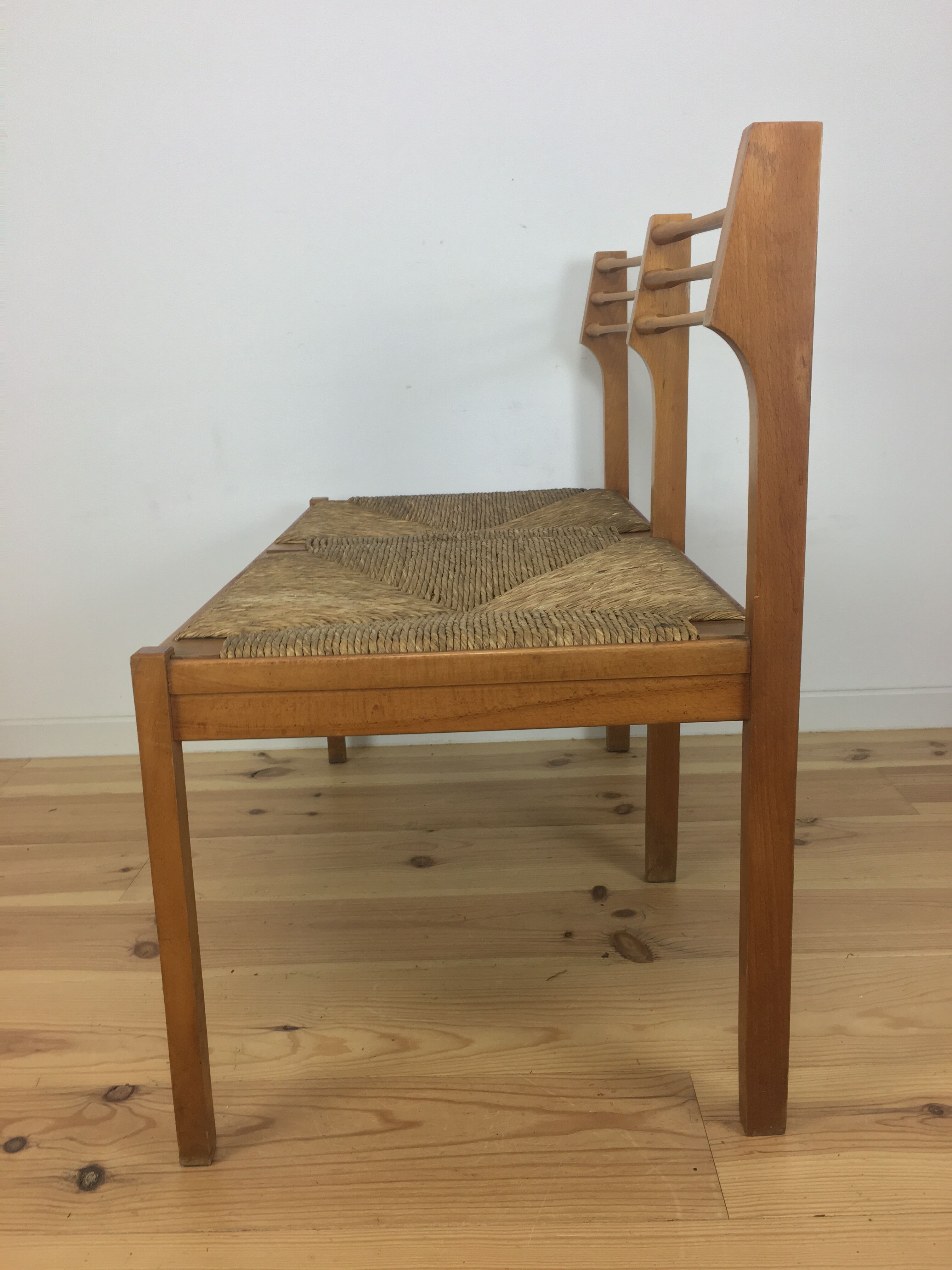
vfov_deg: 61.7
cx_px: 476
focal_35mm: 29
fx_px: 1063
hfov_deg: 48.2
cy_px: 635
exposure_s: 1/33
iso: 32
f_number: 2.2
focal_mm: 4.15
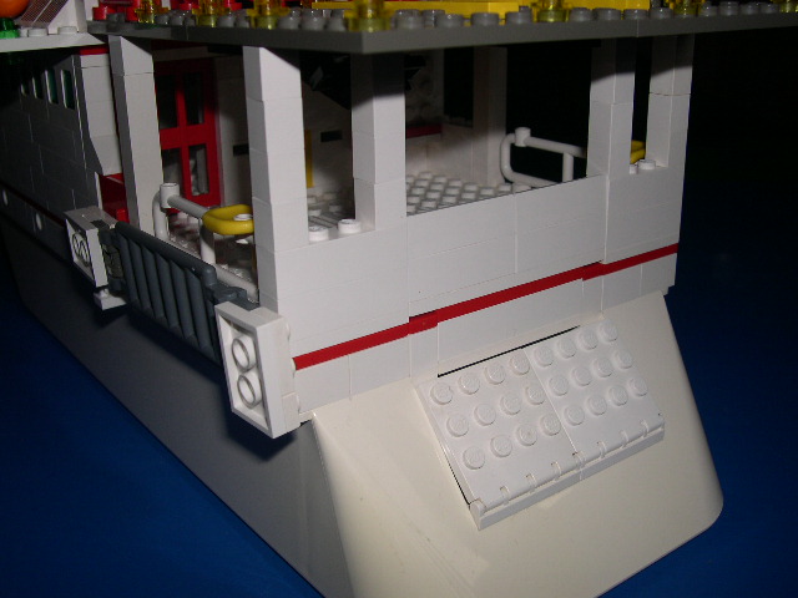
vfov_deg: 37.7
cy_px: 299
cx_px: 399
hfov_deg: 49.0
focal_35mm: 38
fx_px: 876
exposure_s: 1/60
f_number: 7.6
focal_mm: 8
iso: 100
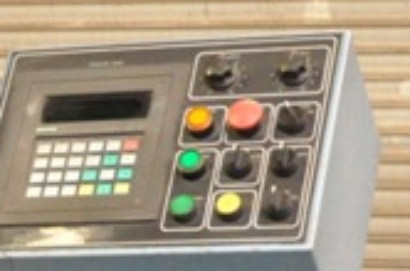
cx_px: 52
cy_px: 650
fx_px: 2523
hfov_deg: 9.3
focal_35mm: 222
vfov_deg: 5.9
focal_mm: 24
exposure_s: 1/13
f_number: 3.8
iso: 3200
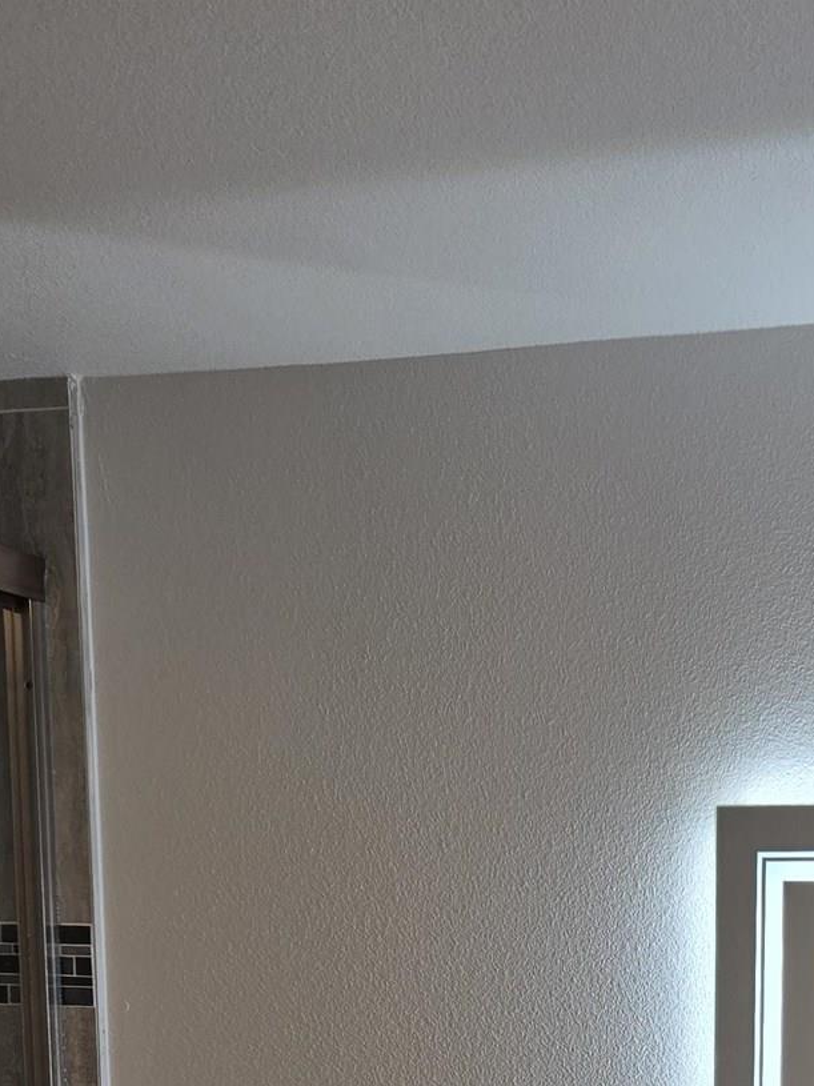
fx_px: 2039
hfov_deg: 21.8
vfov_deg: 26.4
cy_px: 1311
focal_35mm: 65
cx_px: 802
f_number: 1.8
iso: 50
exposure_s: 1/120
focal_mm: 5.4
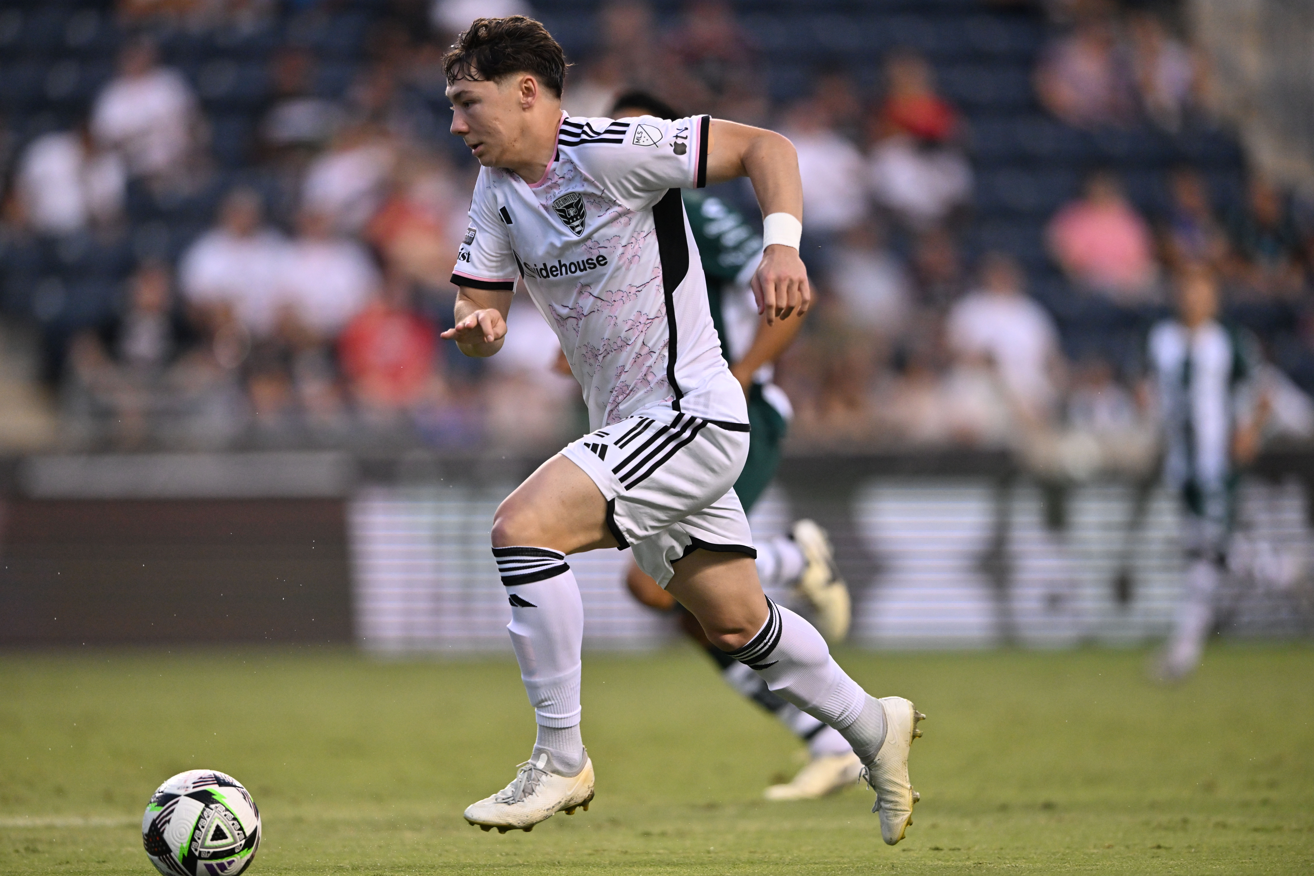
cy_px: 438
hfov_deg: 5.2
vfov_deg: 3.4
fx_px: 14599
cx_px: 657
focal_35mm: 400
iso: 2500
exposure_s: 1/2500
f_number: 2.8
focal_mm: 400
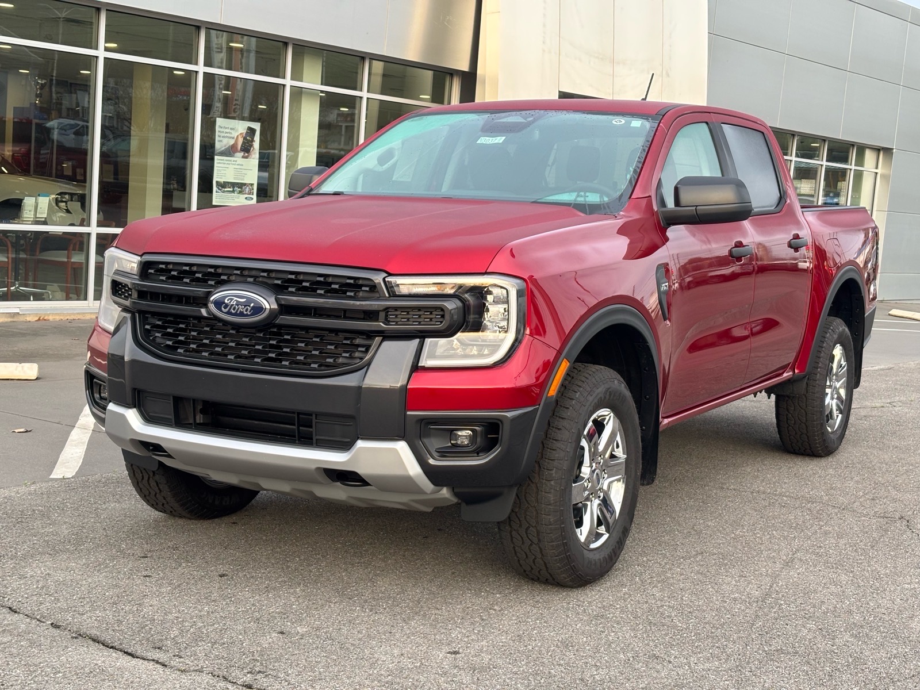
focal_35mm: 52
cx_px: 460
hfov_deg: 36.8
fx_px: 1382
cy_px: 345
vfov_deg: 28.0
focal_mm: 5.96
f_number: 1.6
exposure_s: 1/70
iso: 50
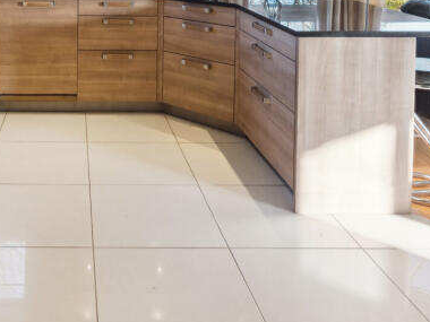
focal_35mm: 44
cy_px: -62
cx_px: 83
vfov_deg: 28.7
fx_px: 547
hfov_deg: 41.0
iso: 400
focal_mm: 16
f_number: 8
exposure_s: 1/40
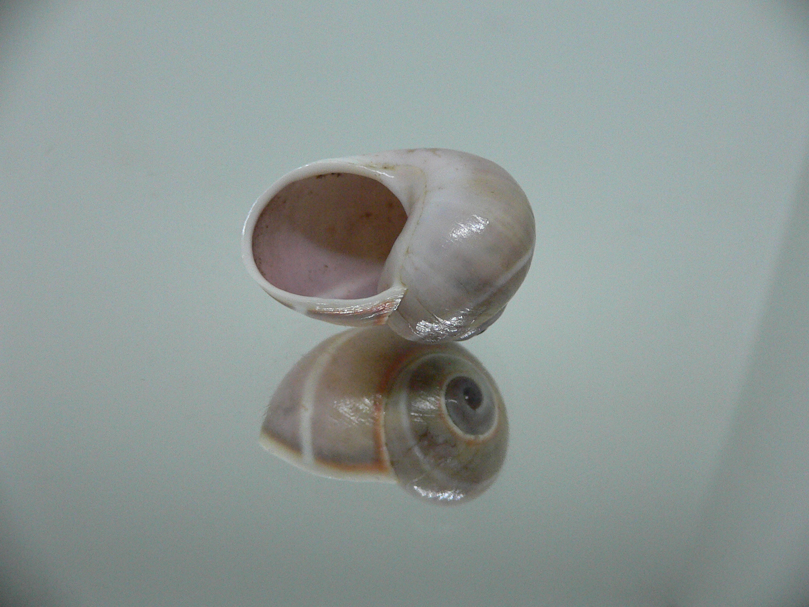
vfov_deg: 40.7
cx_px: 404
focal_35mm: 35
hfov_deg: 52.6
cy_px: 304
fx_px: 818
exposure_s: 1/60
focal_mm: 4.6
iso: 200
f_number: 2.8
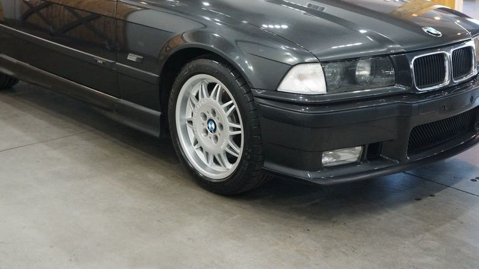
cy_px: 58
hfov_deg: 42.9
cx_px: 231
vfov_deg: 24.5
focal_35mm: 48
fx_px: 609
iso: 10000
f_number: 4
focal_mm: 34
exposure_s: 1/200
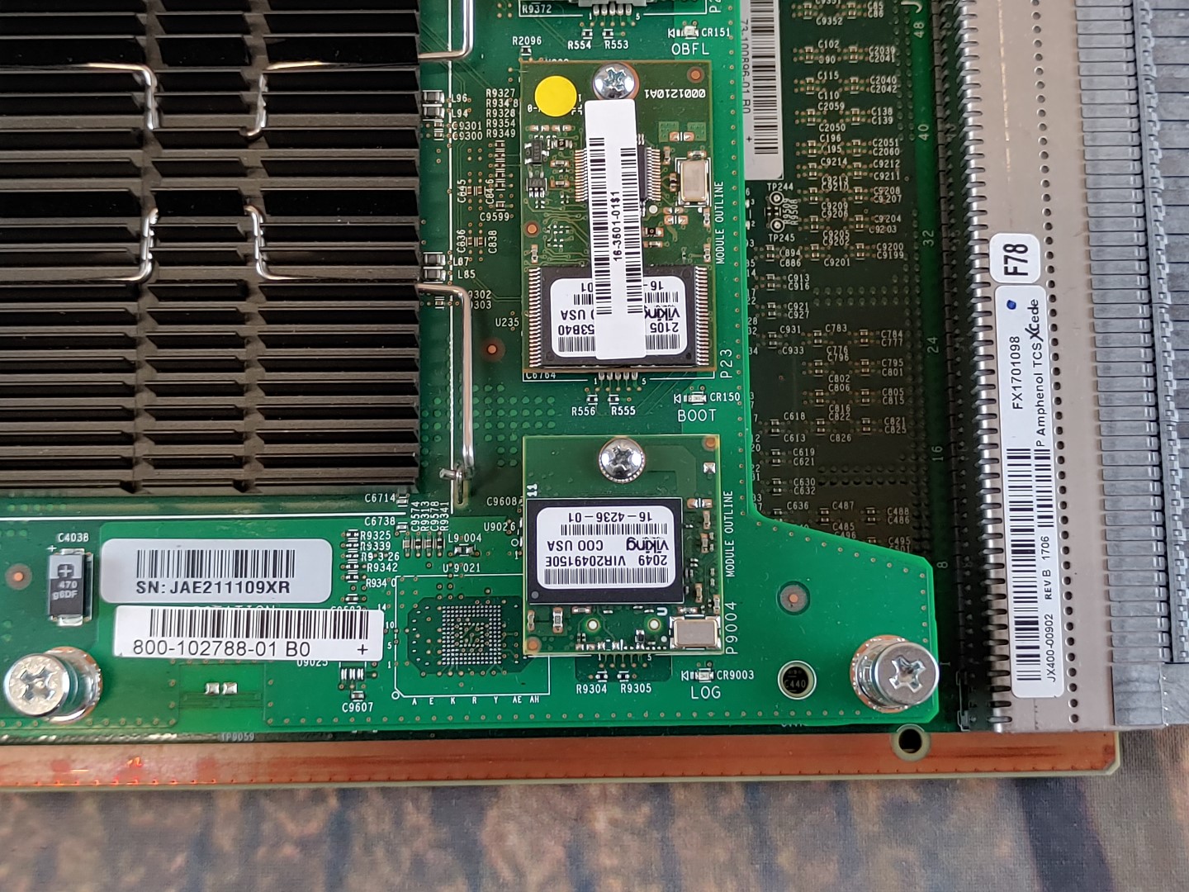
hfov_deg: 38.9
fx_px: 1683
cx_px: 594
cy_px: 446
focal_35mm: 49
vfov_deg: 29.7
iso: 150
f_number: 1.8
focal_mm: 4.36
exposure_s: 1/60
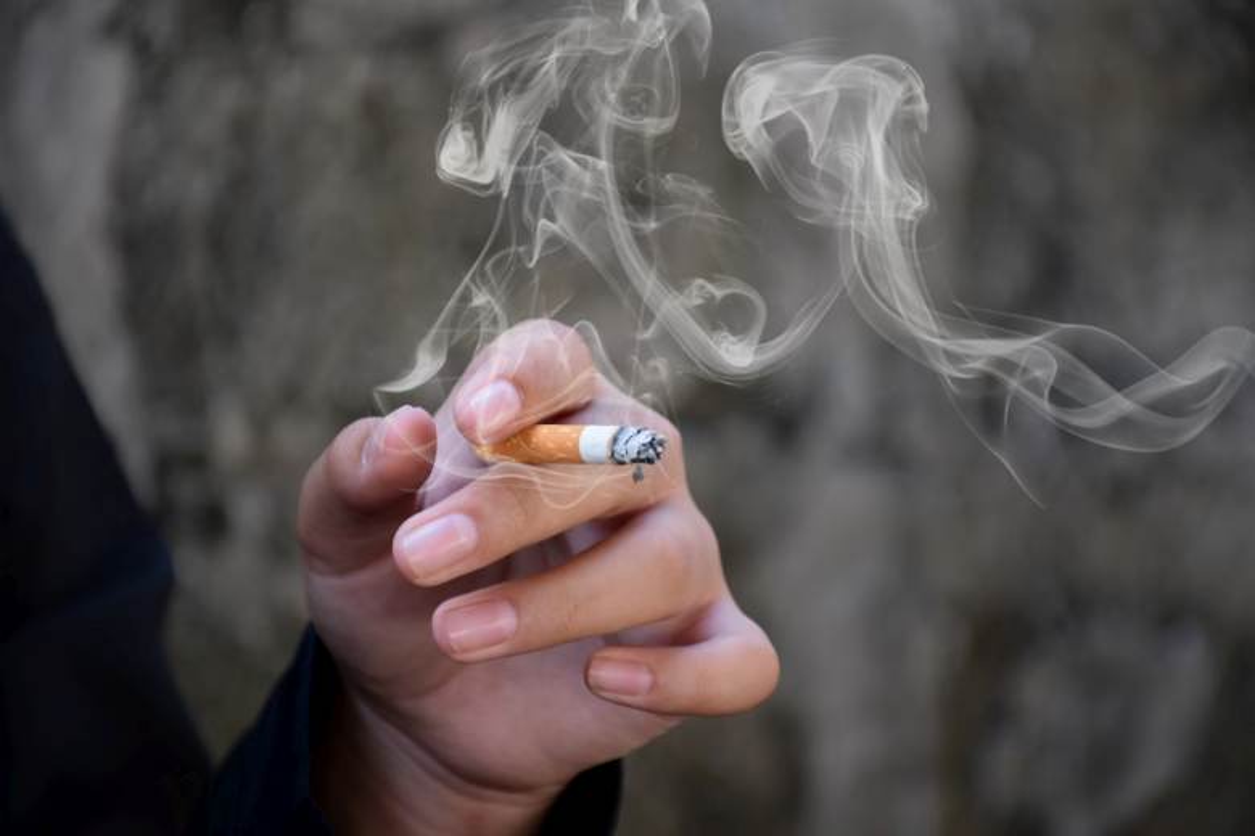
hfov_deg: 9.8
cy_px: 418
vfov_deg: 6.5
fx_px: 7320
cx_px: 628
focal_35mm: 210
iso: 450
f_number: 5.6
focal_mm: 140
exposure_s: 1/125
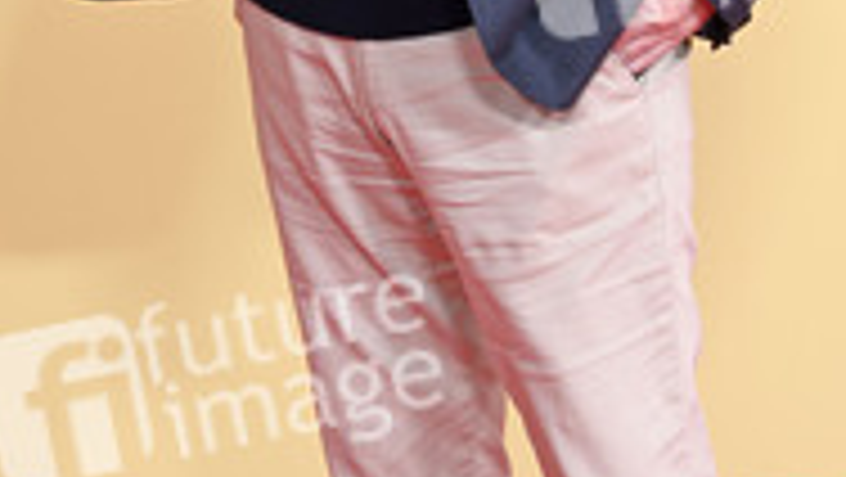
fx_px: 3748
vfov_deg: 7.1
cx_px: 342
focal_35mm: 167
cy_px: -292
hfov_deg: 12.9
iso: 500
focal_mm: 75
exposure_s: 1/160
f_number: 5.6
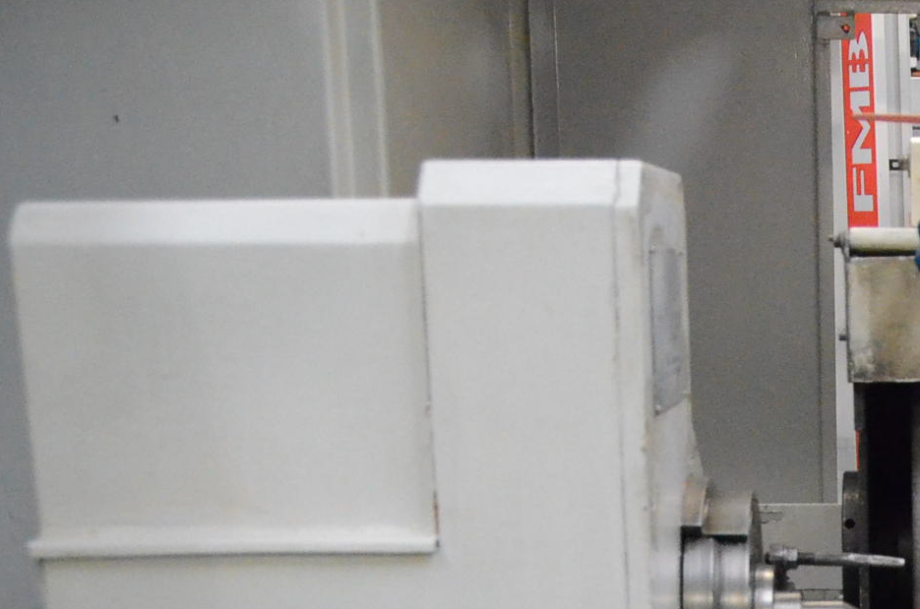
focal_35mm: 87
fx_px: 2218
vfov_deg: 15.0
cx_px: 1091
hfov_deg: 21.8
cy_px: 761
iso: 6400
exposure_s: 1/1000
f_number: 3.8
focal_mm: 22
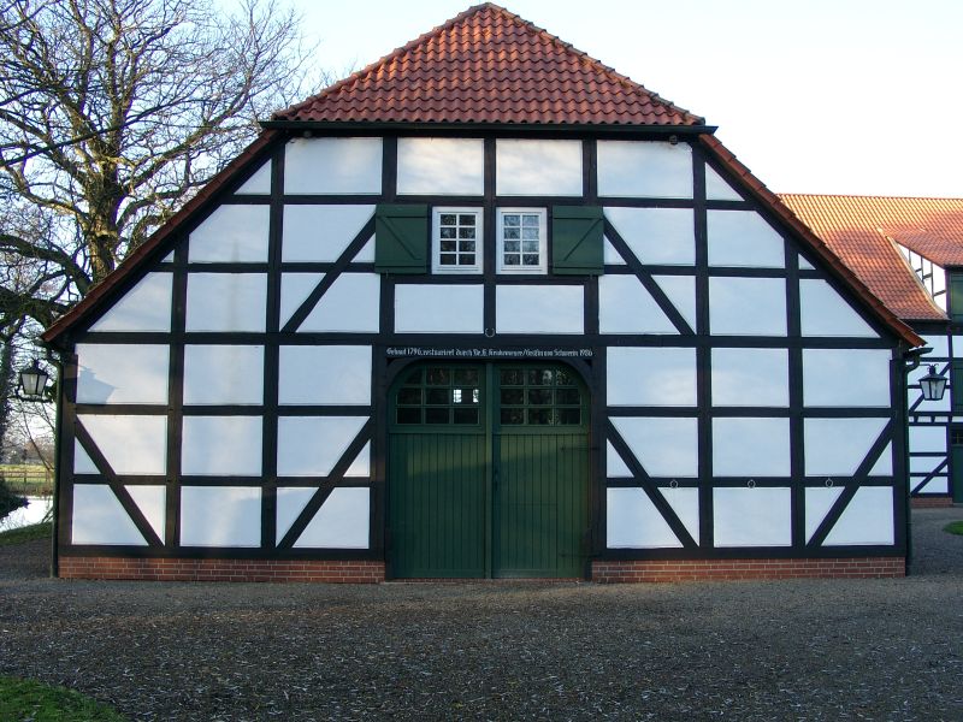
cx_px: 482
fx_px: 946
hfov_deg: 54.0
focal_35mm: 34
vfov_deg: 41.8
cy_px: 361
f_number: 2.8
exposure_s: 1/142
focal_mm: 7.13
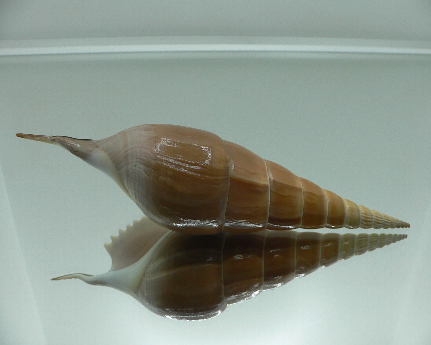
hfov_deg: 49.1
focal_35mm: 37
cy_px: 175
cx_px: 218
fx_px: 472
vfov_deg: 40.1
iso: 80
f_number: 2.8
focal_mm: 4.6
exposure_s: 1/80
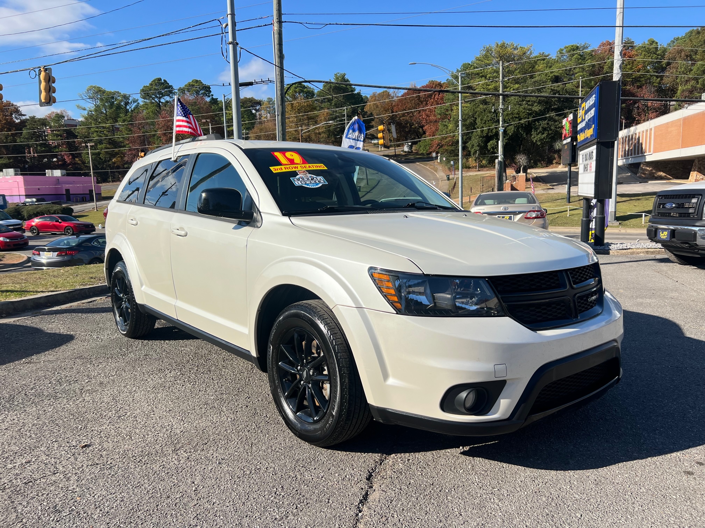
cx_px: 352
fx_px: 530
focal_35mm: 26
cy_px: 264
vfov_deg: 53.1
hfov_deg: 67.3
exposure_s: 1/4630
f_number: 1.5
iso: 50
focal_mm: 5.7
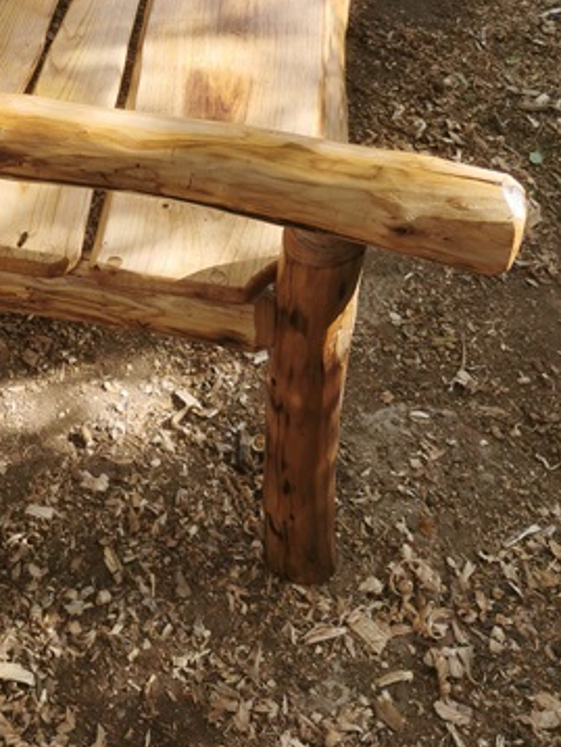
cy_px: 112
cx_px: 76
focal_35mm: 55
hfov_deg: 25.9
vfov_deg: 33.5
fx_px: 1187
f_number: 1.8
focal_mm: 5.58
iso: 50
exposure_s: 1/709
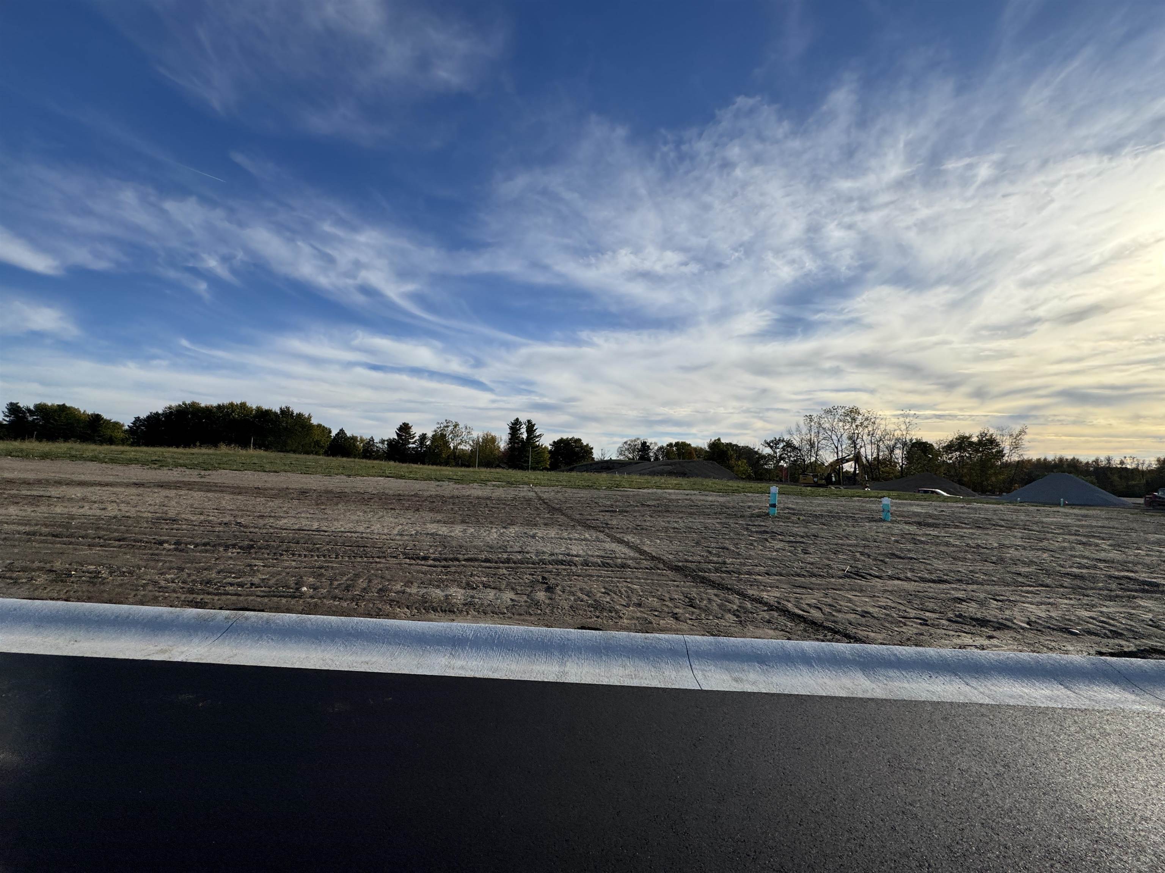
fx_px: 471
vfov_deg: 85.7
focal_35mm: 14
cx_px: 582
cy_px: 436
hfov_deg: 102.1
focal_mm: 2.22
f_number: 2.2
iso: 50
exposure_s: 1/2874
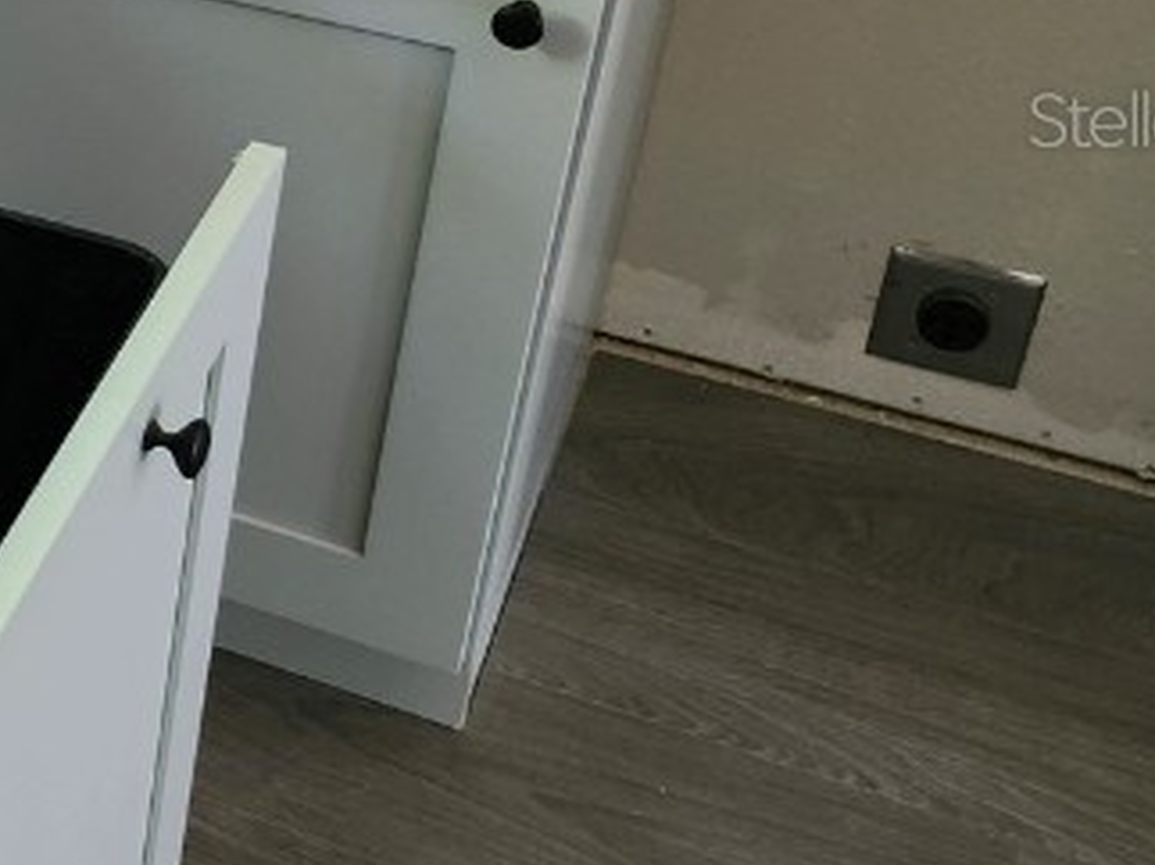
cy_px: 118
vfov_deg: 19.8
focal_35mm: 73
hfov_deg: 22.8
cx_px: -465
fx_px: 2435
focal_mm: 5.54
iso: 640
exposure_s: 1/40
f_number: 1.8
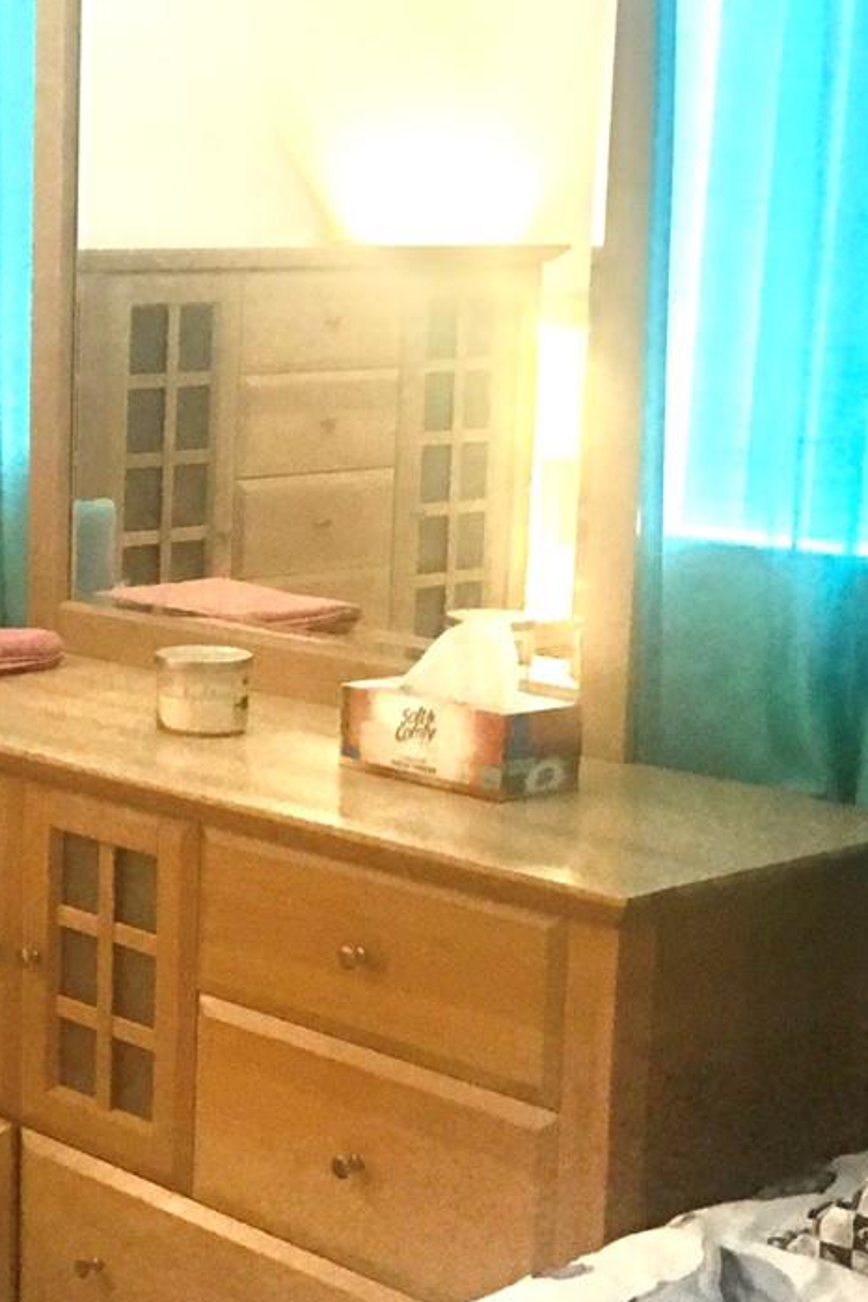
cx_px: -142
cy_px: 689
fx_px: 2495
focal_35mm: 69
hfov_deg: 18.8
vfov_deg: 29.2
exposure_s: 1/4
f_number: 2.2
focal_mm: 4.15
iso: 50
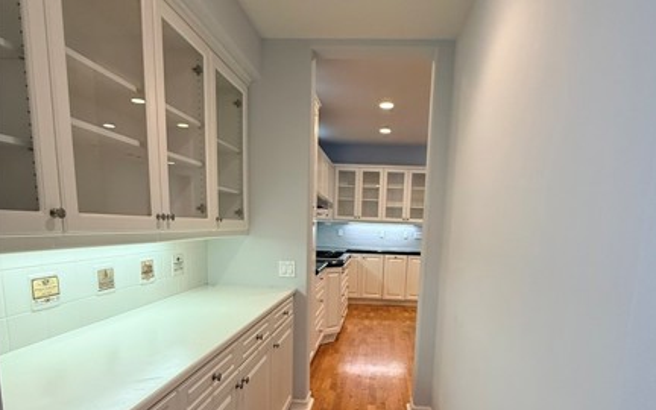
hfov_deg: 79.5
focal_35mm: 22
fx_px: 393
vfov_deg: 53.3
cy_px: 292
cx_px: 358
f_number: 2.2
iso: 250
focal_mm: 2.22
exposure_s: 1/120
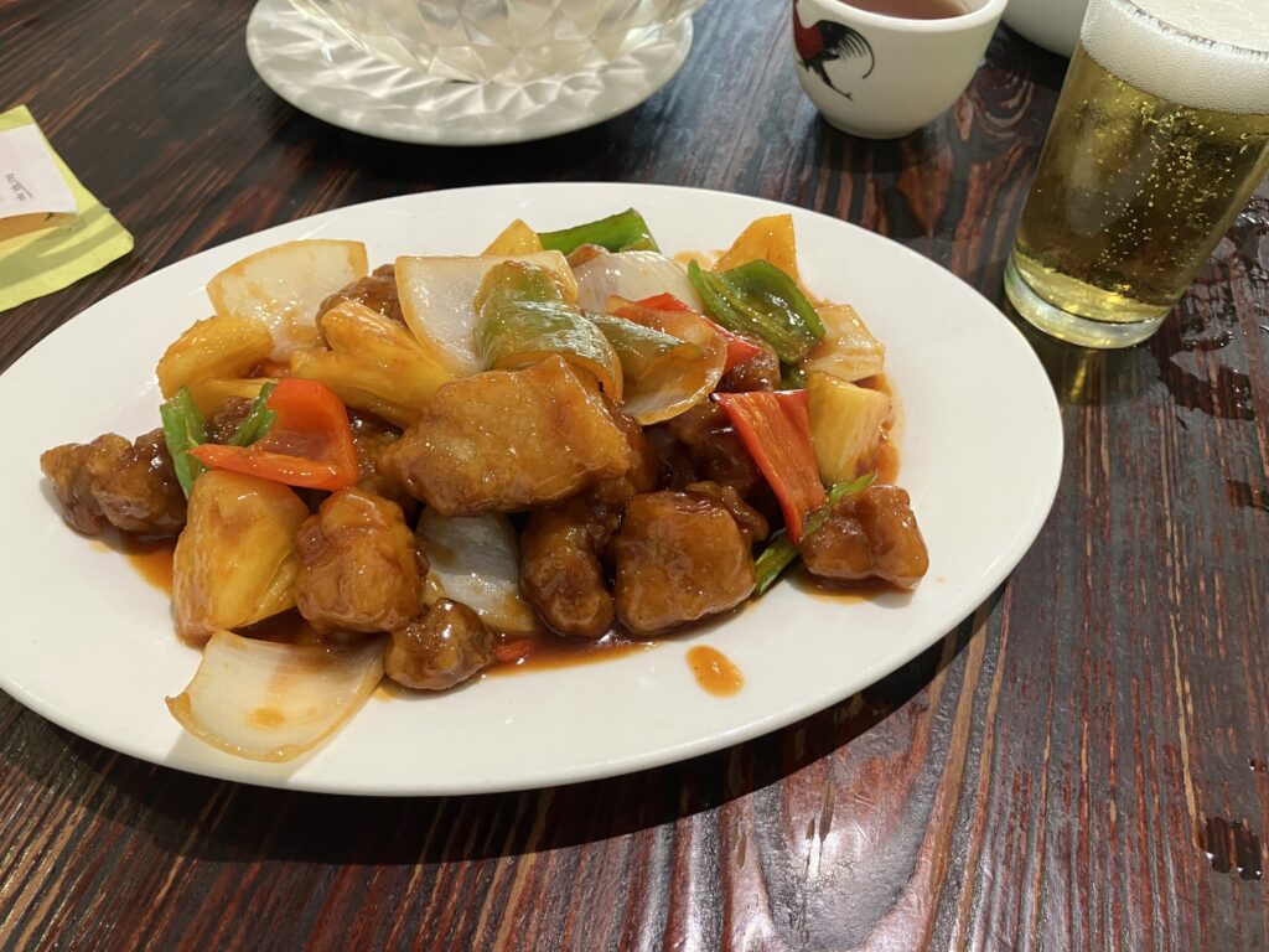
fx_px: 1026
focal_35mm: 28
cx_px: 634
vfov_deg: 49.7
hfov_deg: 63.4
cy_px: 476
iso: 100
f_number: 1.8
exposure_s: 1/50
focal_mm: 3.99
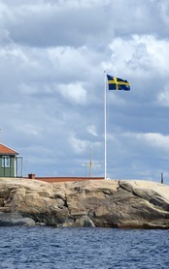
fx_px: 2267
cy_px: 134
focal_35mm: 308
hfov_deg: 4.3
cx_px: 15
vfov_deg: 6.8
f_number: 7.1
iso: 200
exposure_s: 1/1000
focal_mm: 200
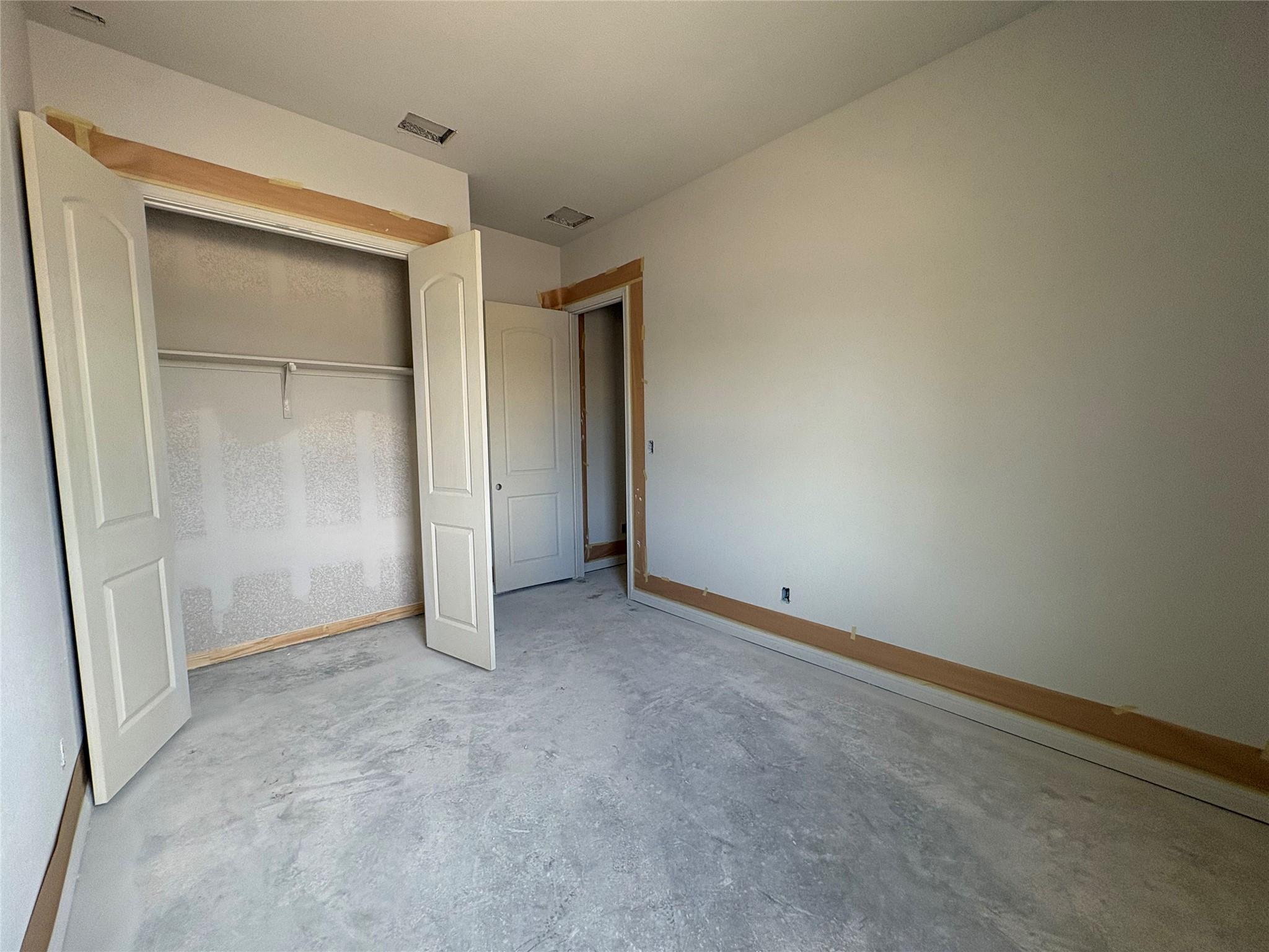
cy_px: 476
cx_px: 634
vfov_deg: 85.7
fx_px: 513
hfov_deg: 102.1
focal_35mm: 14
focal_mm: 2.22
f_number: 2.2
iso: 125
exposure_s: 1/99
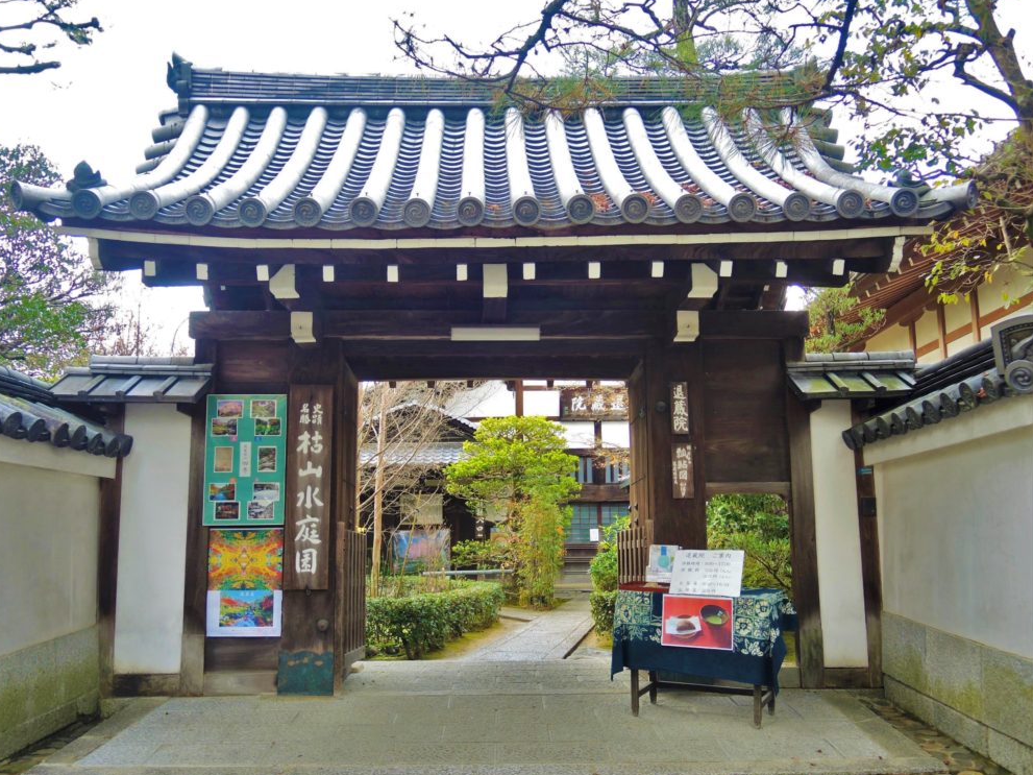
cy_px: 389
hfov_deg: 58.4
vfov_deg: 45.4
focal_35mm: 31
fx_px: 925
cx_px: 505
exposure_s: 1/100
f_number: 2
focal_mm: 6.5
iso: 80
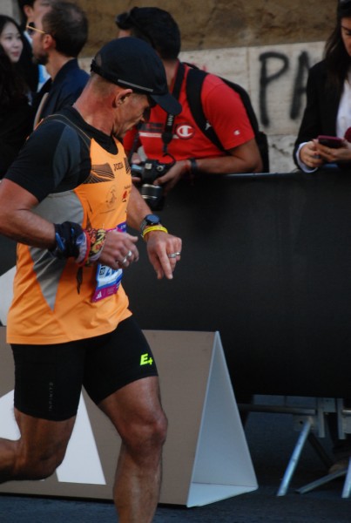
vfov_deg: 13.7
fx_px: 2182
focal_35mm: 150
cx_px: 176
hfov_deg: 9.2
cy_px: 262
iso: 1000
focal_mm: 100
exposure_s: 1/640
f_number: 5.6
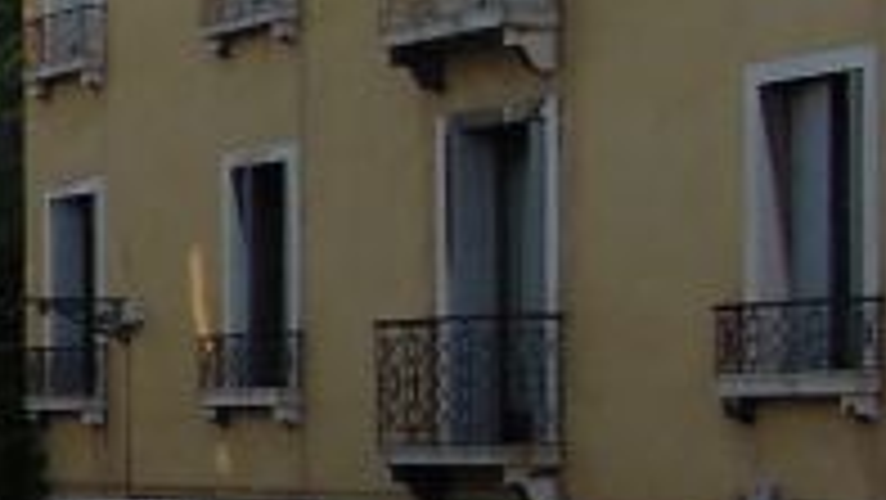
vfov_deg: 8.9
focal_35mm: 136
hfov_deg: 13.3
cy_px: 423
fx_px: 3196
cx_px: -971
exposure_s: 1/800
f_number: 2.8
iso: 160
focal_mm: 4.3
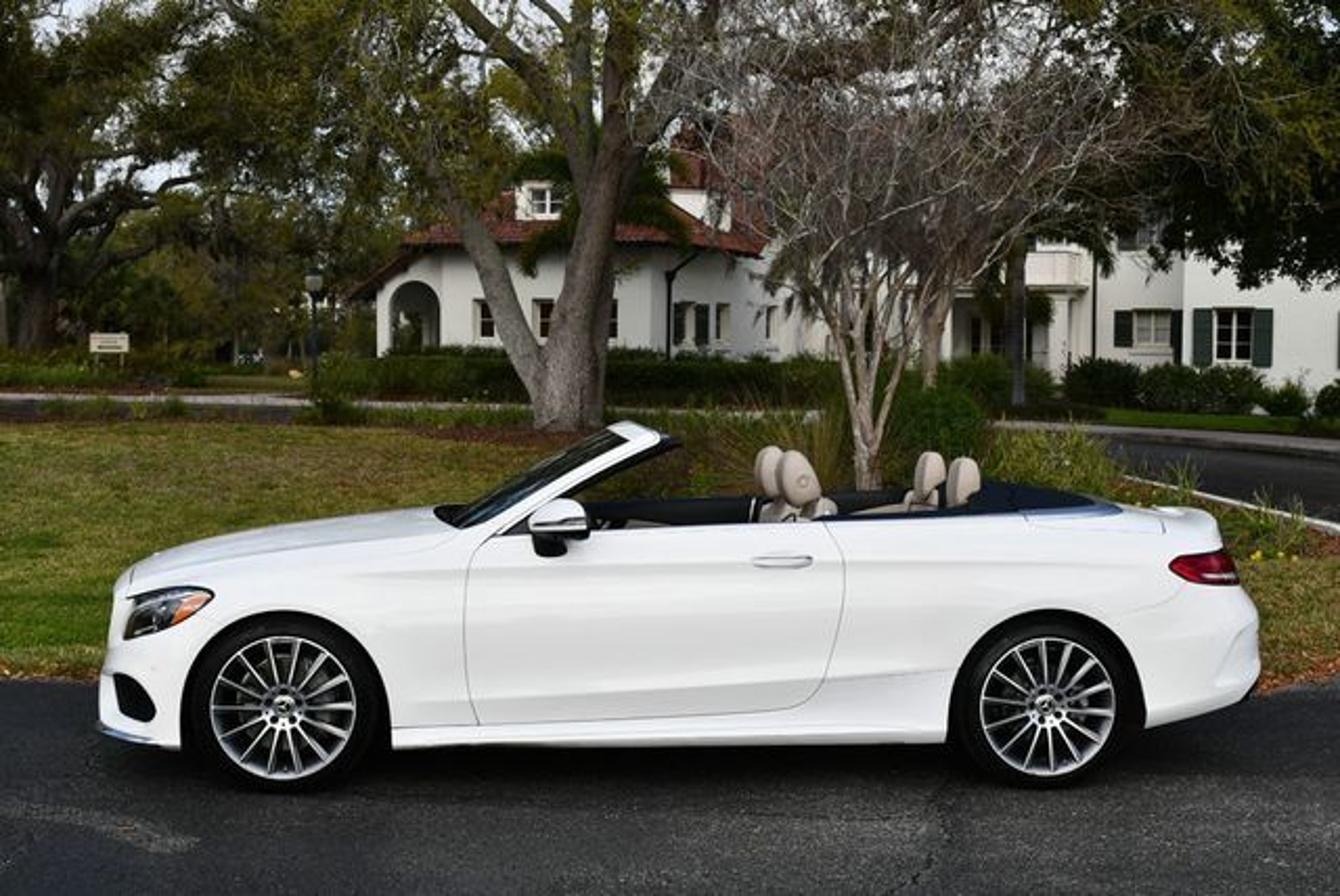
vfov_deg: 26.0
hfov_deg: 38.2
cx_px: 670
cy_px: 448
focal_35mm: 52
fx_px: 1937
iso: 100
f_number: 8
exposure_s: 1/250
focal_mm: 26
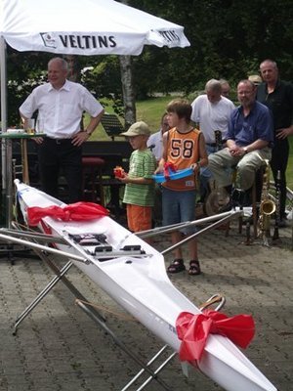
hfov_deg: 14.1
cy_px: 196
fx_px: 1185
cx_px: 146
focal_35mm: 105
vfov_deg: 18.7
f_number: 4.8
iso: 80
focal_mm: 17.4
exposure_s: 1/320
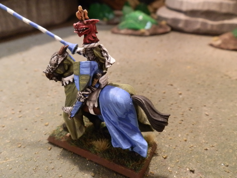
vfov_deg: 49.7
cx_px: 118
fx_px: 192
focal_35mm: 28
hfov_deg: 63.4
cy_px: 89
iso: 400
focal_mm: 5
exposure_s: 1/50
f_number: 3.1
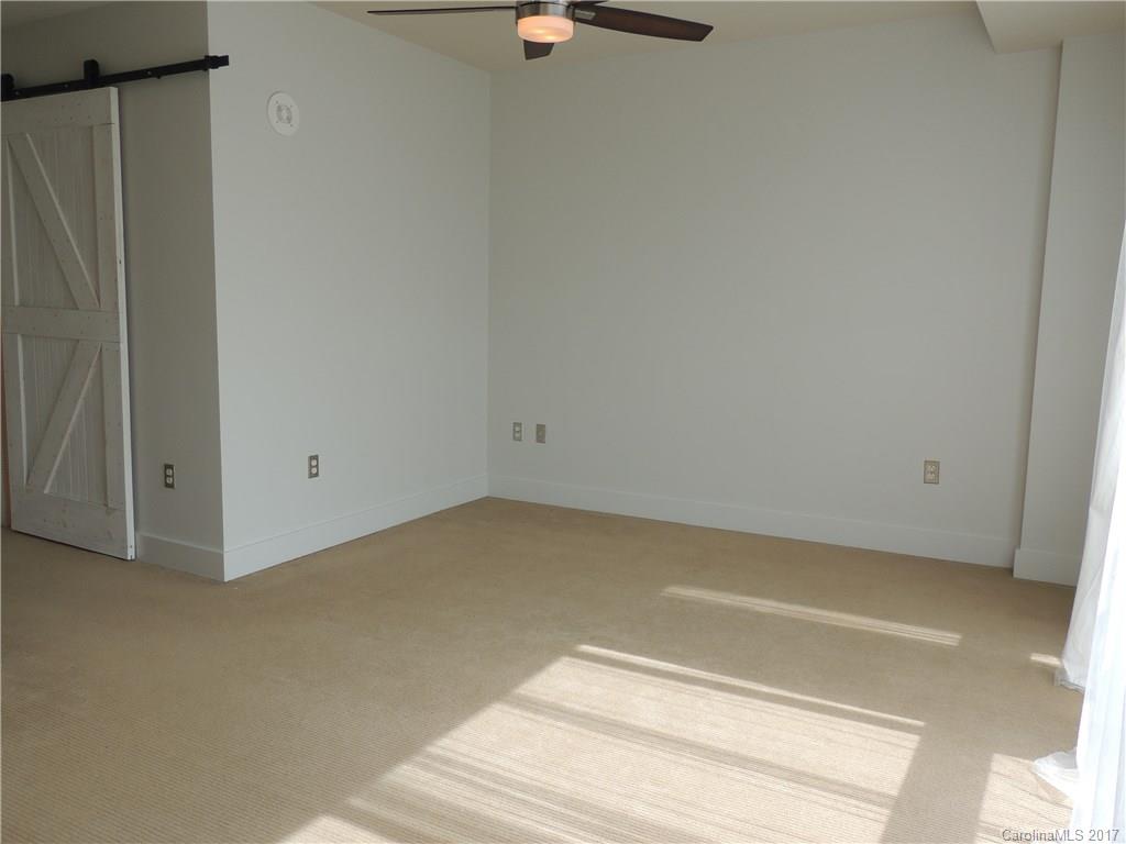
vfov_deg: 49.7
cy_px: 422
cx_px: 563
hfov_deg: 63.4
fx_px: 911
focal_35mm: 28
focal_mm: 4.9
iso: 100
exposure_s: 1/125
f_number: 3.1
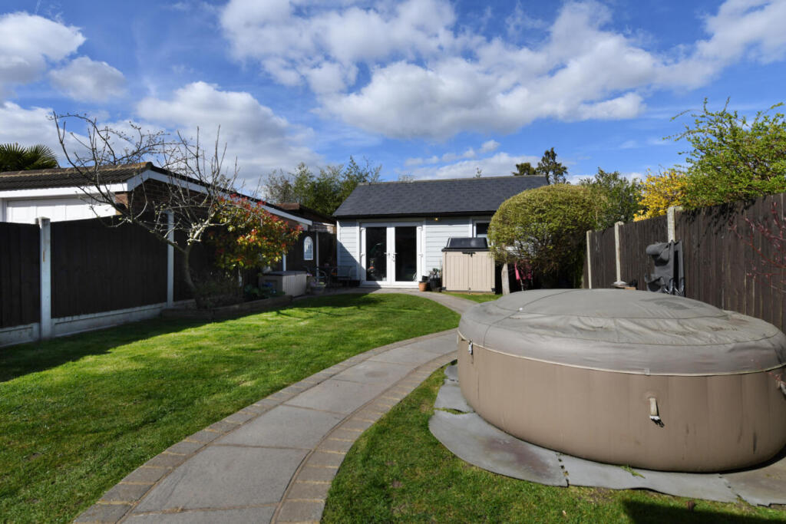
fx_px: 393
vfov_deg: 67.4
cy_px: 262
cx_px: 393
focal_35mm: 18
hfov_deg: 90.0
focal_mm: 18
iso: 400
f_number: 9
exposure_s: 1/1600
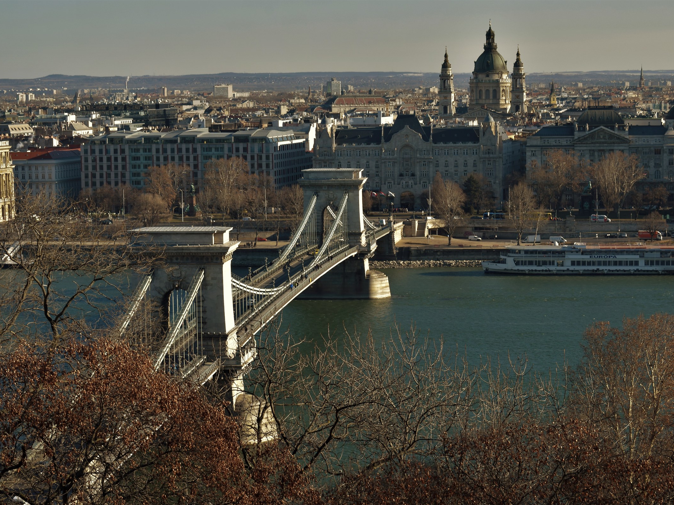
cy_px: 252
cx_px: 332
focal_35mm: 90
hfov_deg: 21.9
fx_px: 1744
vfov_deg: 16.5
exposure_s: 1/100
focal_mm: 55
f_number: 9
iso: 100
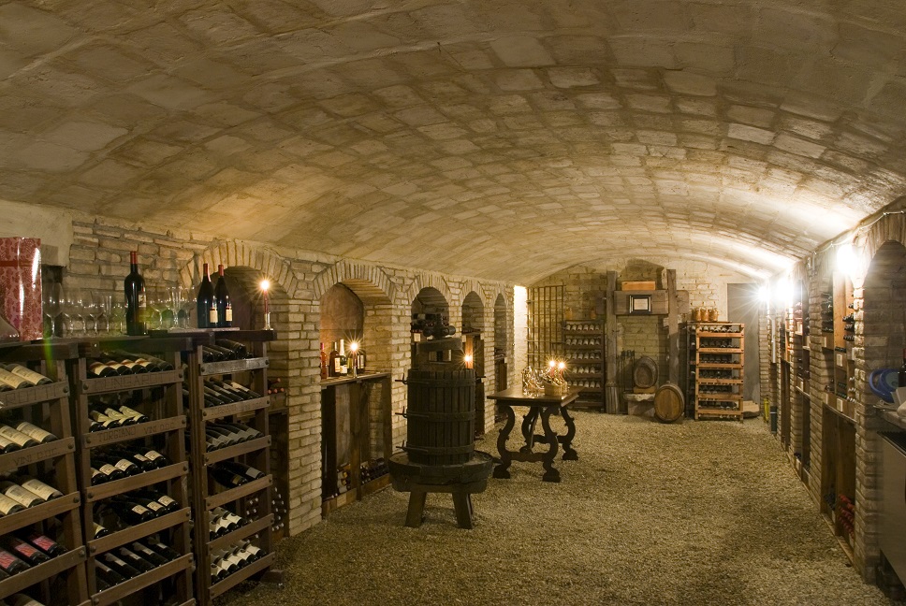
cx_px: 453
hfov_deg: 61.9
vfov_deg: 43.7
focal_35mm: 30
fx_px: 756
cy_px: 303
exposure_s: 13
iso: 100
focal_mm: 20
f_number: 11
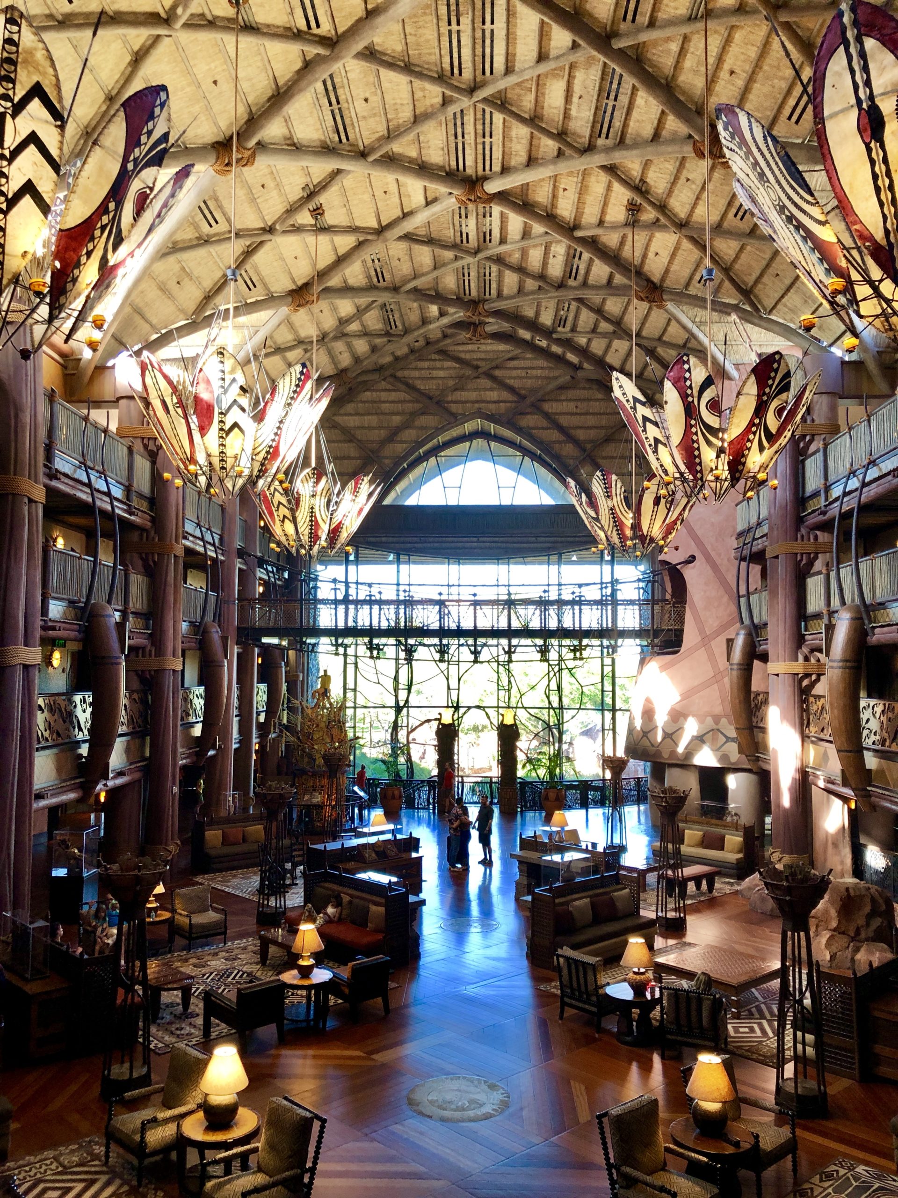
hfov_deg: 49.7
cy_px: 599
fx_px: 968
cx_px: 449
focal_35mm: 28
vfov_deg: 63.4
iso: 32
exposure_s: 1/30
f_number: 1.8
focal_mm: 3.99
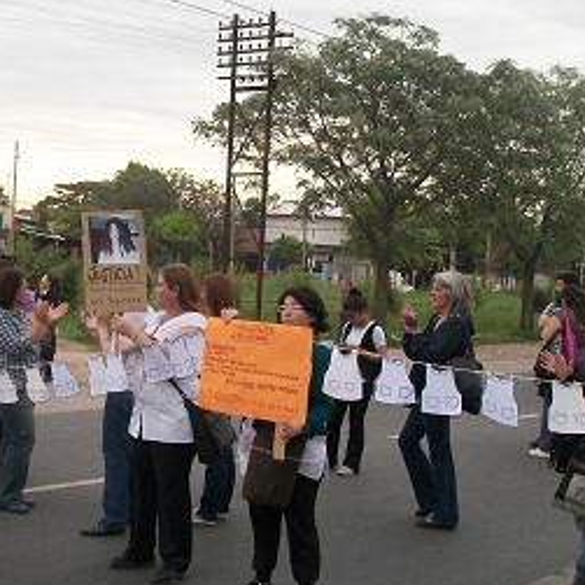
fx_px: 1185
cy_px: 238
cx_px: 189
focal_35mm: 62
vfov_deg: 27.7
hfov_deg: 27.5
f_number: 2.9
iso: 80
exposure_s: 1/160
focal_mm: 5.7
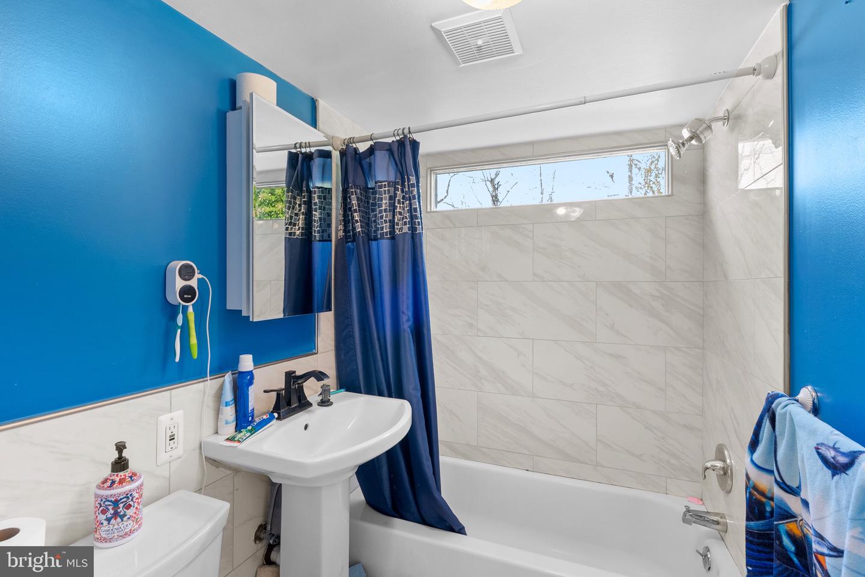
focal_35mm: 16
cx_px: 432
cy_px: 288
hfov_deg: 96.7
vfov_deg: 73.8
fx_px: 385
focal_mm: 16
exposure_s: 1/2.5
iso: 800
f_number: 8
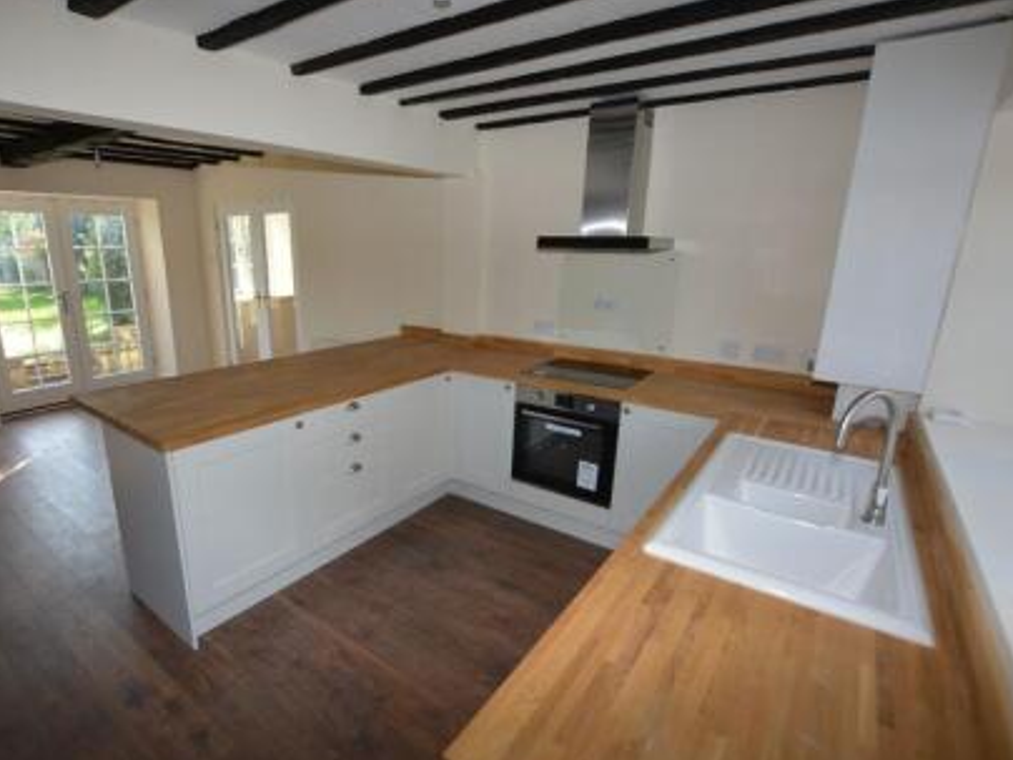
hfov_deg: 90.3
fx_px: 497
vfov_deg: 74.7
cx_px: 429
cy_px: 385
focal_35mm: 17
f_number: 4.5
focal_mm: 10
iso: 200
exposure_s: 1/80
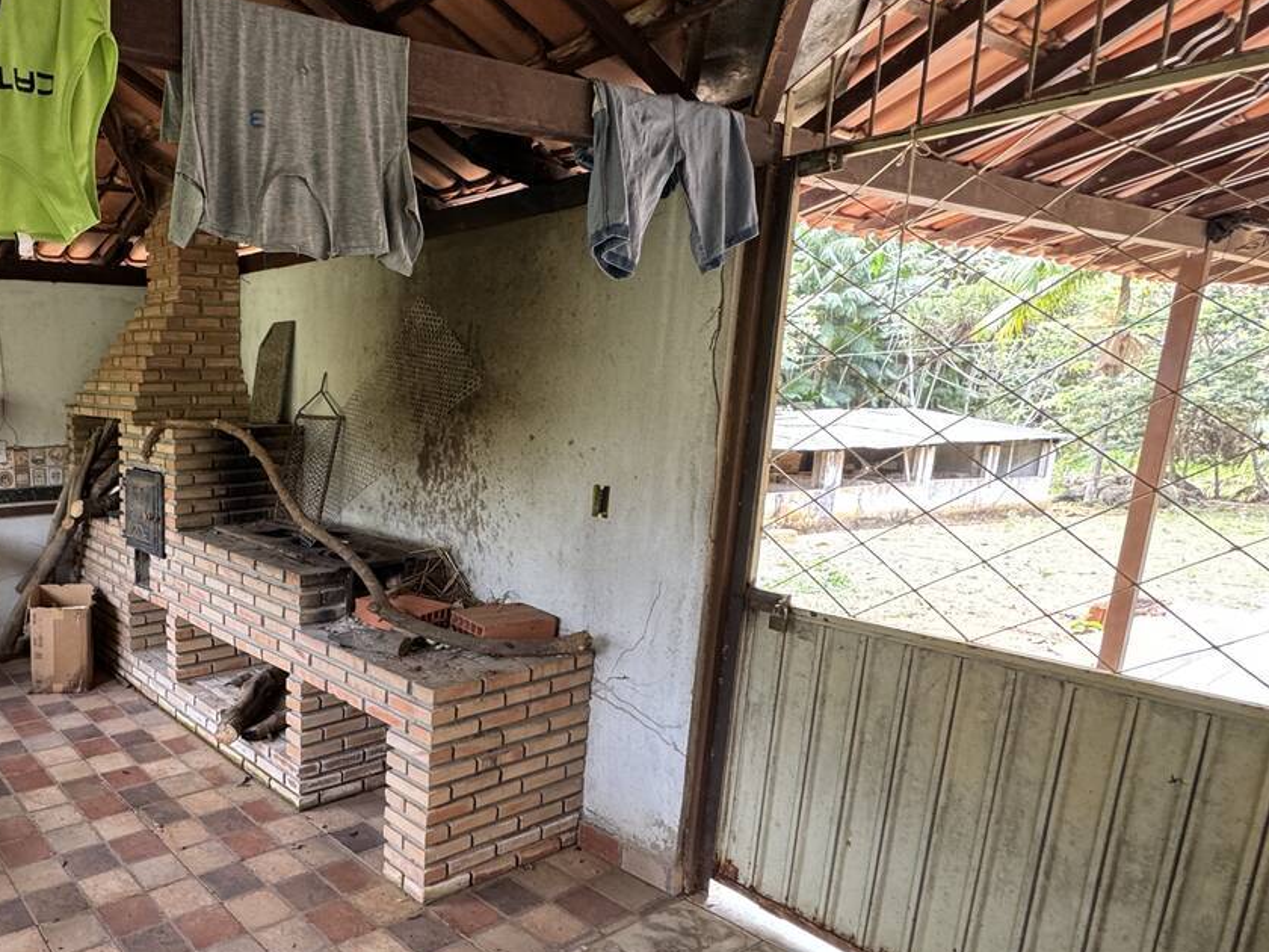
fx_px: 880
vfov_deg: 56.5
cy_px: 555
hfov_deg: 65.2
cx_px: 255
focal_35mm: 24
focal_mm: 2.22
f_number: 2.2
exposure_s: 1/99
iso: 250
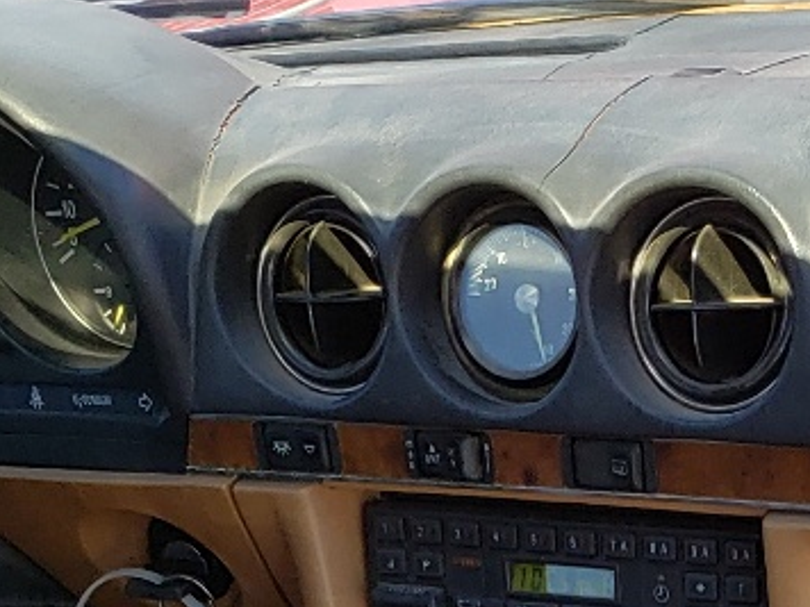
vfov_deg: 11.1
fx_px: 2738
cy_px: 1332
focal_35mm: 117
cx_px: 724
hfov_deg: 16.6
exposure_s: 1/714
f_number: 1.5
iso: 50
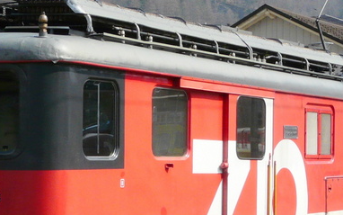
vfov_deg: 10.7
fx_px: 1141
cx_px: 106
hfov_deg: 17.0
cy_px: 158
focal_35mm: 122
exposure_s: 1/400
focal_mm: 7.2
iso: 100
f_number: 6.3
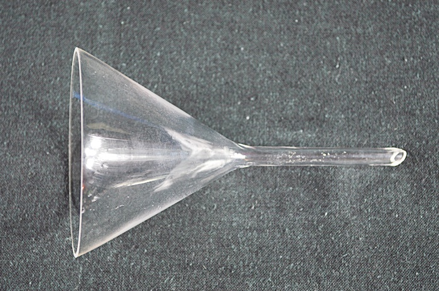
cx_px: 220
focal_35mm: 69
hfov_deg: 29.3
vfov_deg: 19.7
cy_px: 146
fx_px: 840
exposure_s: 1/15
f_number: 5.3
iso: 400
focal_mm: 46
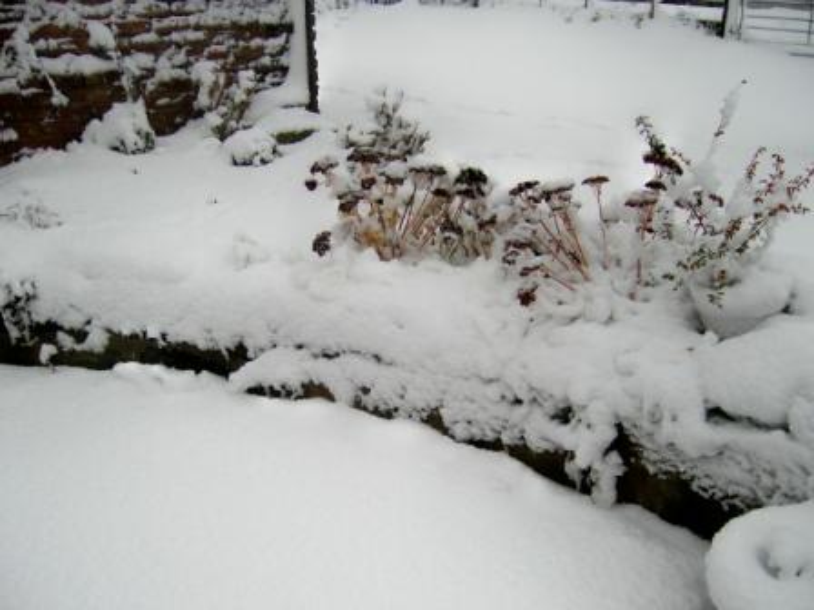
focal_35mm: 36
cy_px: 305
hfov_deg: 51.4
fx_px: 847
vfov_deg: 39.7
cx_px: 407
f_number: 2.8
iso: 64
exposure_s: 1/350
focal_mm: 60
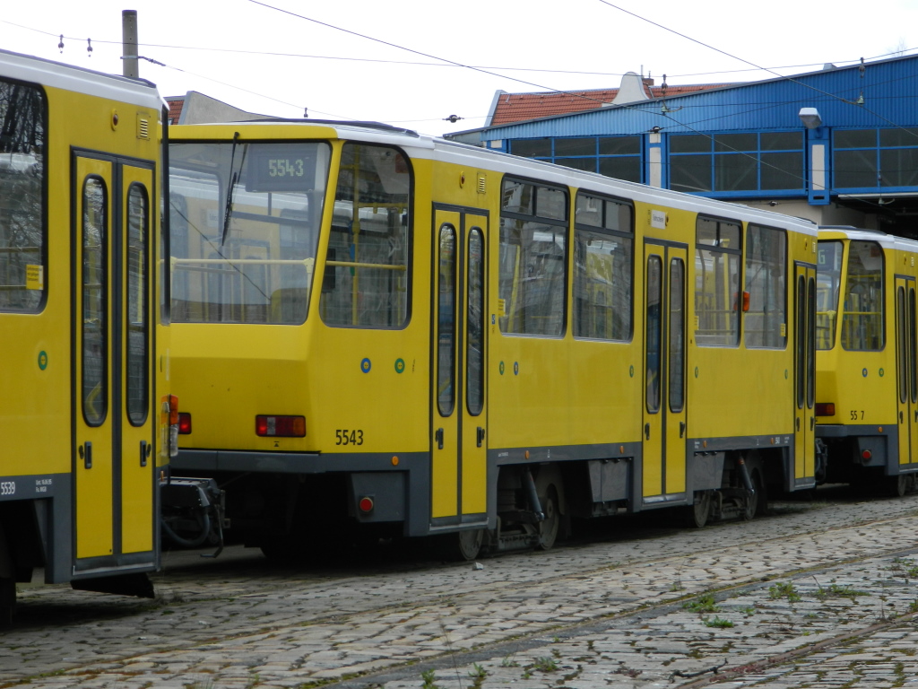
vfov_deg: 11.5
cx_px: 459
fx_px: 3421
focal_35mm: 129
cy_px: 344
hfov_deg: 15.3
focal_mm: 23.2
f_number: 4.7
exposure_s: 1/30
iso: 80
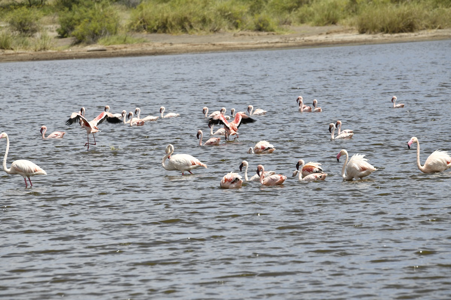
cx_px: 226
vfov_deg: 3.7
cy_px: 150
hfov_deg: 5.6
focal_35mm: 370
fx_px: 4635
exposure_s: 1/160
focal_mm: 370
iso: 100
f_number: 14
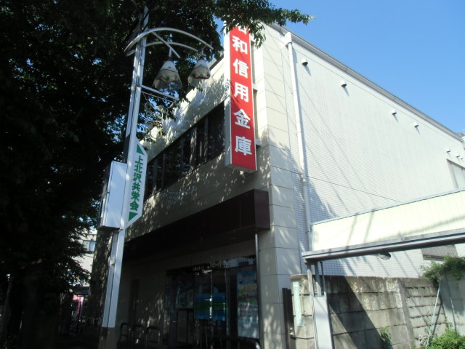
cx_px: 232
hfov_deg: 71.6
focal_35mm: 24
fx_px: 322
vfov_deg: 56.8
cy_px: 174
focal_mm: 4.24
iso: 64
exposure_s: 1/400
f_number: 3
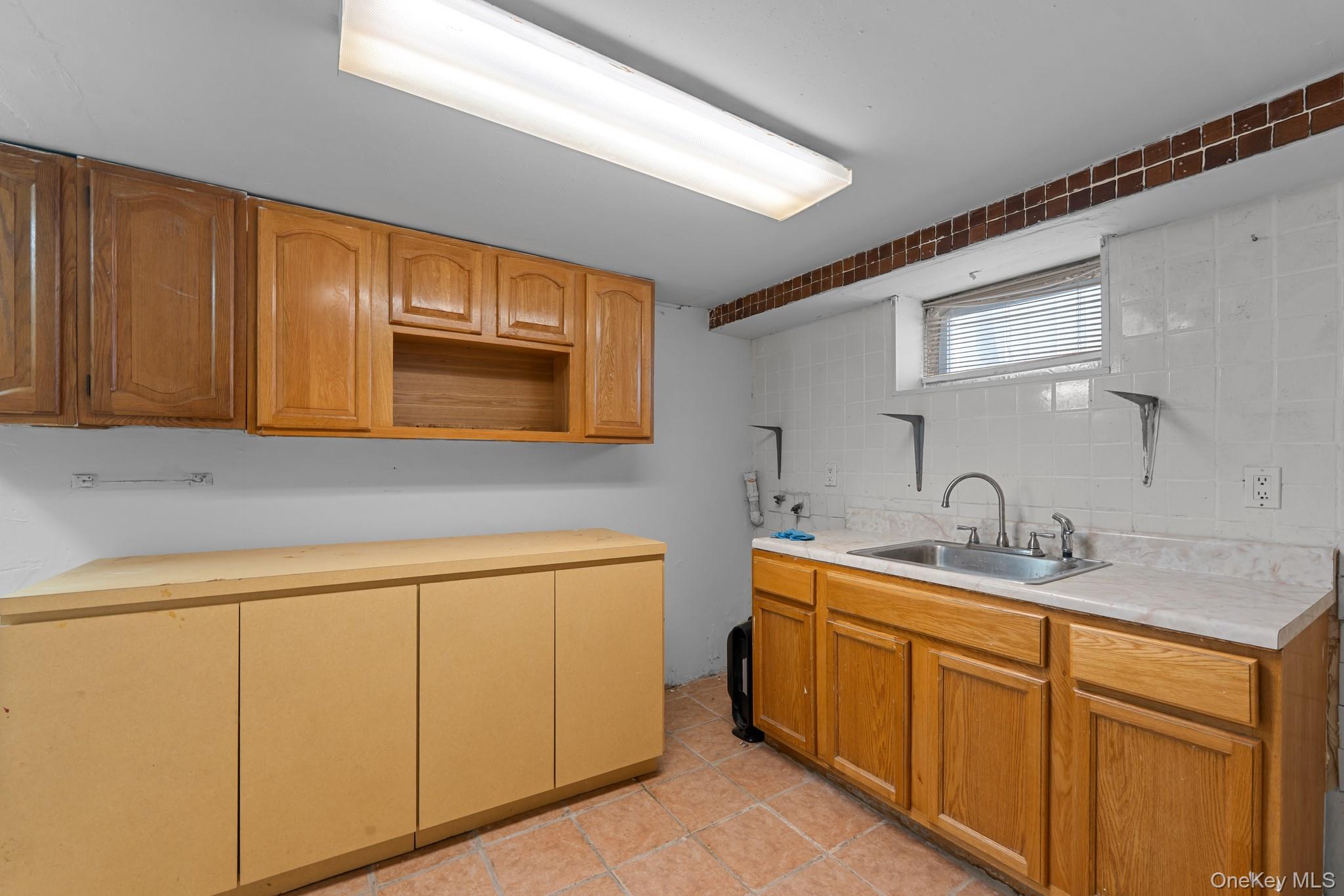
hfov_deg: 104.3
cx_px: 672
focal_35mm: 14
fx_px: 523
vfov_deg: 81.2
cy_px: 448
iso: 200
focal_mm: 14
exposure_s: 1.6
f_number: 10
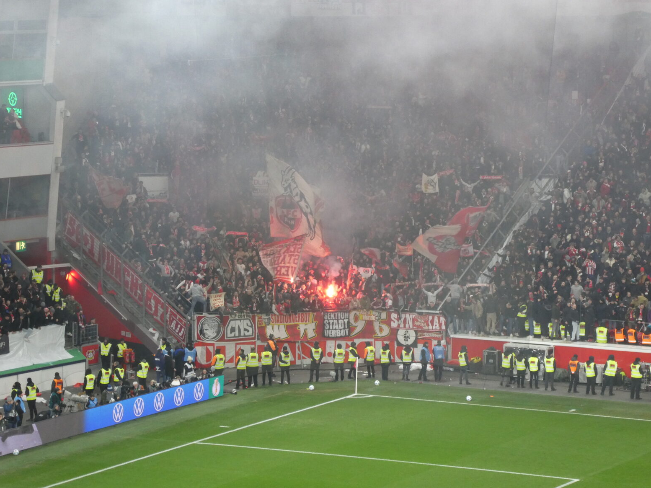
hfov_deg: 14.2
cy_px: 247
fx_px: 2614
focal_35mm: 139
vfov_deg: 10.7
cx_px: 324
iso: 400
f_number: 5.3
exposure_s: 1/80
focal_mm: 24.2
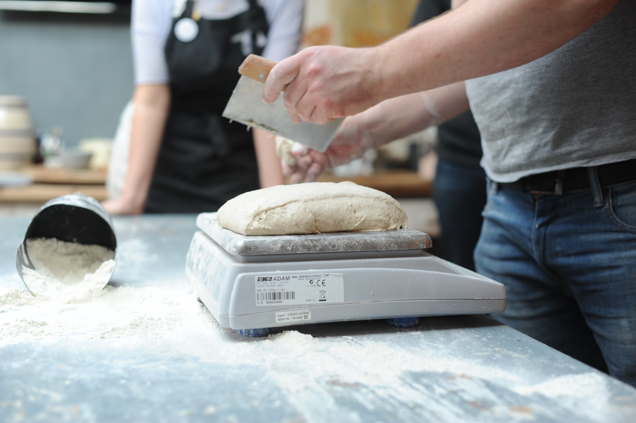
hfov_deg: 39.6
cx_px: 318
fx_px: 883
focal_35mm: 50
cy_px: 212
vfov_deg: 27.0
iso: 640
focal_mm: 50
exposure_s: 1/200
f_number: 2.8
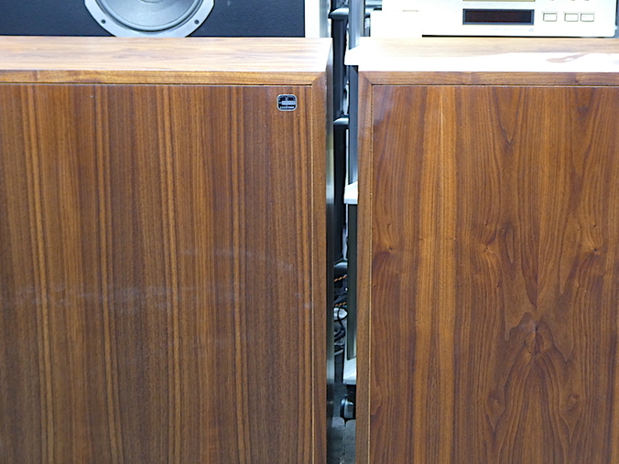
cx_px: 337
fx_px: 1448
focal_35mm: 81
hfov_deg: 24.1
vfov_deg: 18.2
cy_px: 266
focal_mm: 10.3
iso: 200
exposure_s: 1/1.6
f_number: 4.2
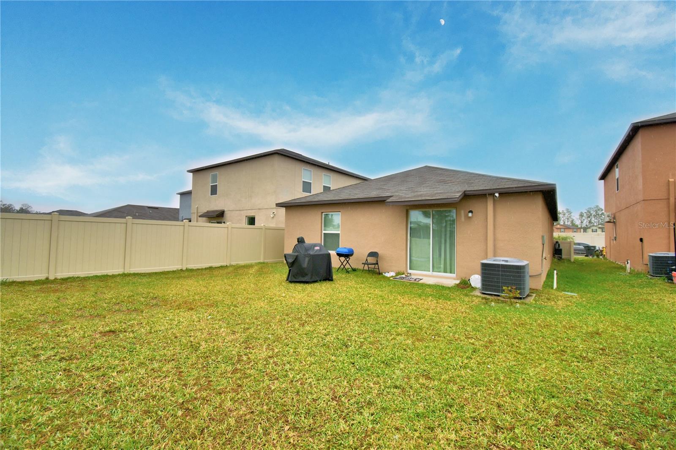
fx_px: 282
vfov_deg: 77.3
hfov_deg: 100.4
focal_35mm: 15
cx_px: 338
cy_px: 225
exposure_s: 1/500
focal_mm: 10
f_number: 4.5
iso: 125
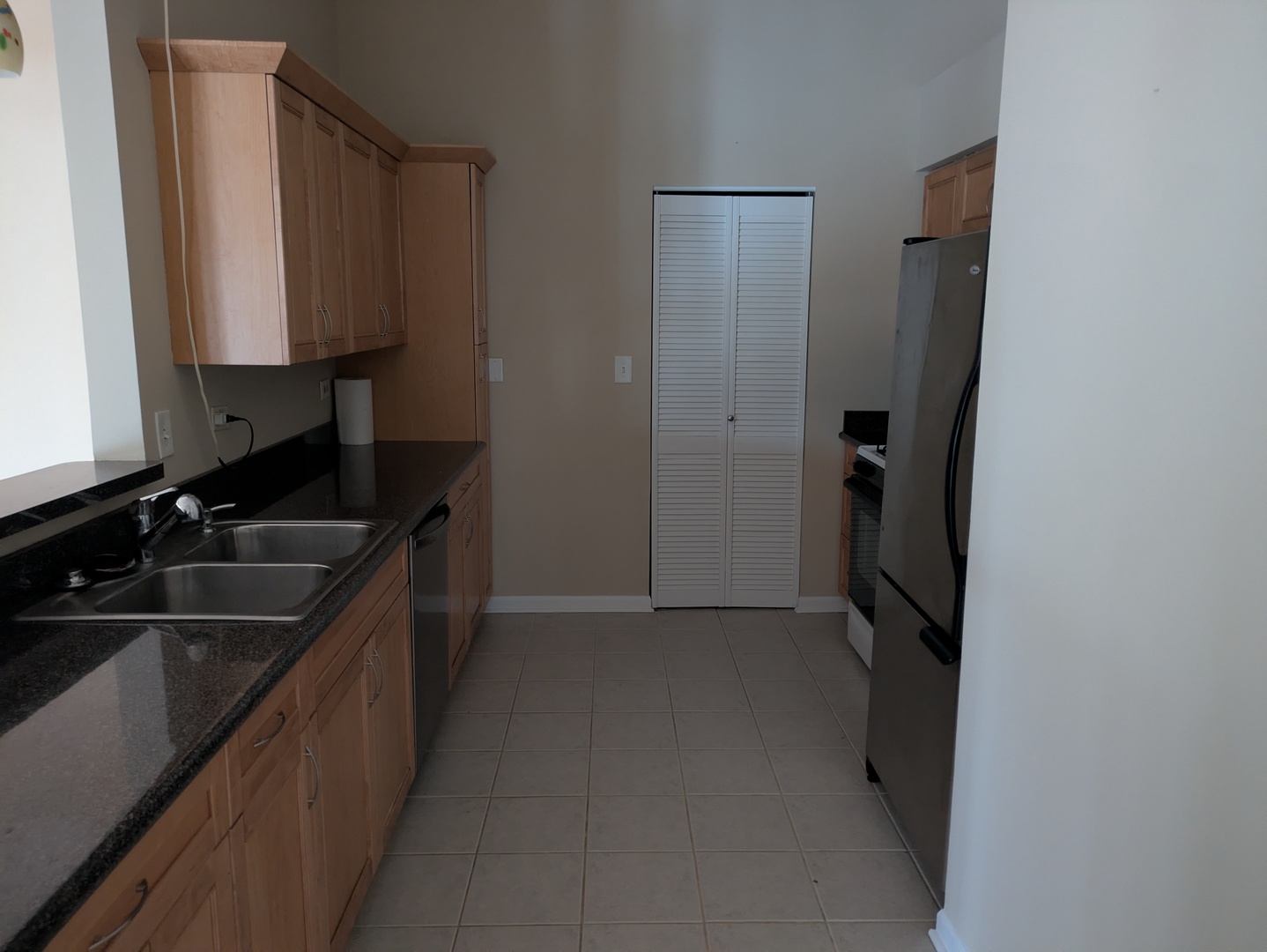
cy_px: 476
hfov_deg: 69.4
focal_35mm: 25
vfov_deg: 54.9
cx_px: 634
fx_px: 915
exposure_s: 1/12
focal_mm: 5.43
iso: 1035
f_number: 1.89
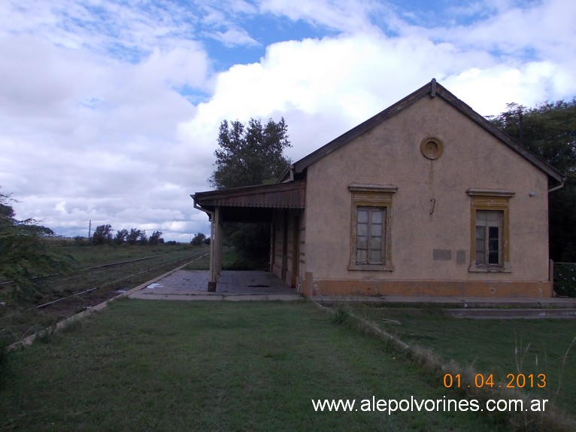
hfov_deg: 63.5
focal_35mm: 28
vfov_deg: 49.7
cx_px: 288
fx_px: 466
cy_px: 216
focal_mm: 4
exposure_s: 1/320
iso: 80
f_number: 5.4
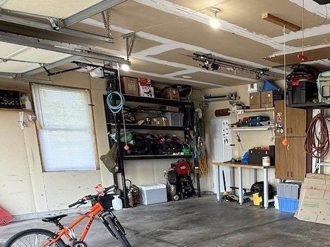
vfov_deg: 37.4
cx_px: 315
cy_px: 215
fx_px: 343
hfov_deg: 45.1
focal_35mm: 36
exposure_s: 1/120
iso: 100
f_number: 2.2
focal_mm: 2.22
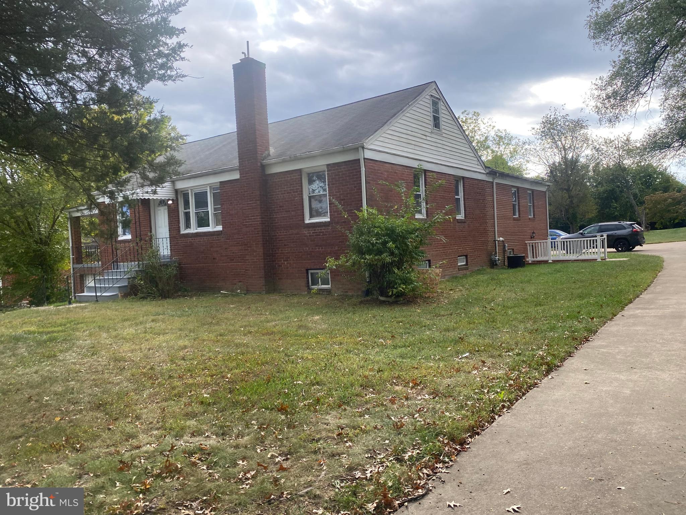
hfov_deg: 67.3
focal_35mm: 26
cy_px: 258
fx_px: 515
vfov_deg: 53.1
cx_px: 343
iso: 32
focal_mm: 4.25
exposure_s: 1/565
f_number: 1.8
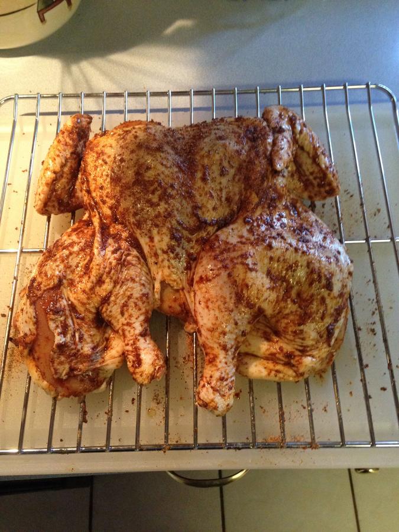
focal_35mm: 33
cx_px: 200
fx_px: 507
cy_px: 266
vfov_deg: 55.4
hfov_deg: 42.9
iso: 400
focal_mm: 4.12
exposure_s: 1/17
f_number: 2.4
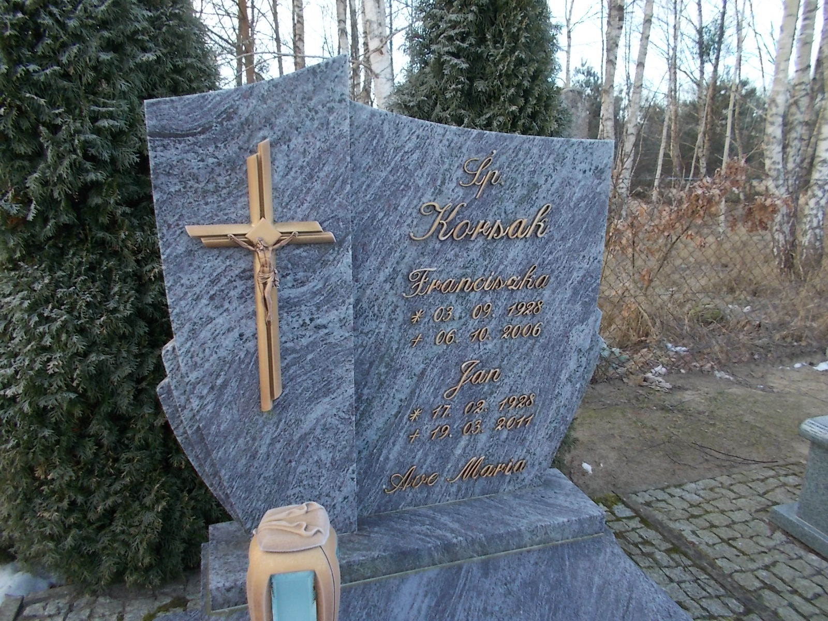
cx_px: 414
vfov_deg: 53.1
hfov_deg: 67.3
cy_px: 310
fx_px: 622
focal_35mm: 26
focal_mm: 4.6
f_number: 3.2
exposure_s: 1/80
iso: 80
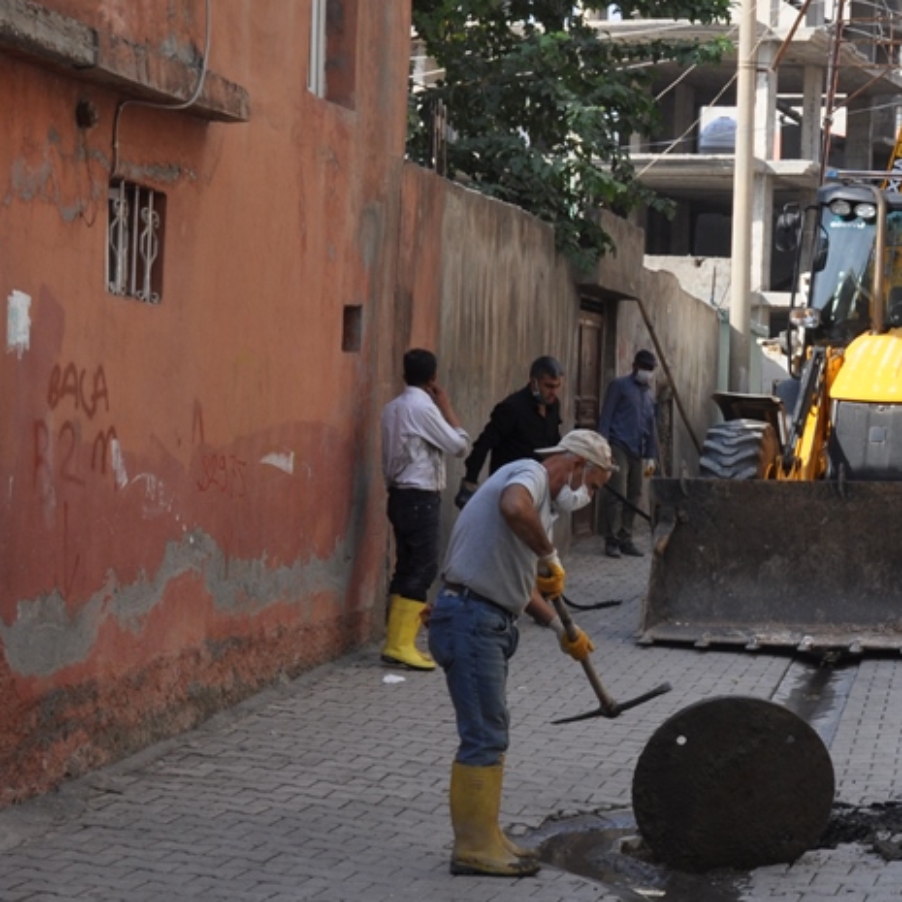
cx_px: 811
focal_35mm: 82
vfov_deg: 21.1
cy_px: 562
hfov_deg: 20.7
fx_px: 2420
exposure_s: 1/125
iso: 200
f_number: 11
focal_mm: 25
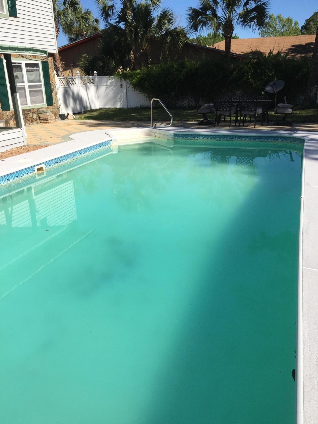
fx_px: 355
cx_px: 159
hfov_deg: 48.2
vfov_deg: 61.7
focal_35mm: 29
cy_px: 212
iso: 32
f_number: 2.2
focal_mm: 4.15
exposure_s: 1/3049
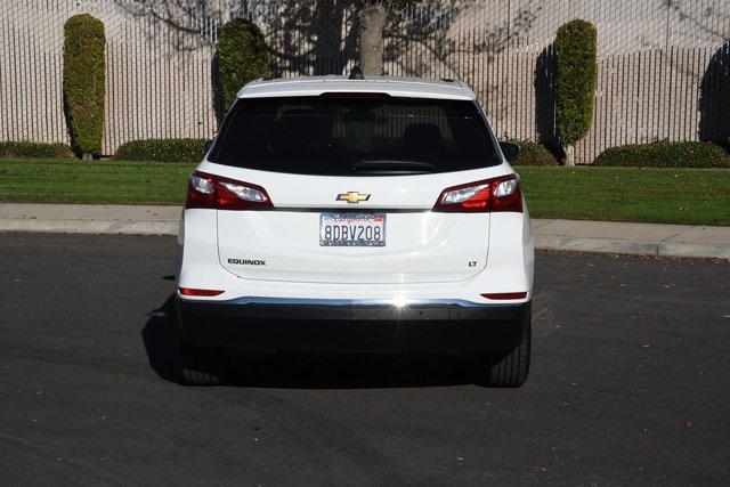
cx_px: 365
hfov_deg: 29.2
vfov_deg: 19.7
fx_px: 1399
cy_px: 244
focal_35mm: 69
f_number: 20
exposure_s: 1/1600
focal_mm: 46
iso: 1250
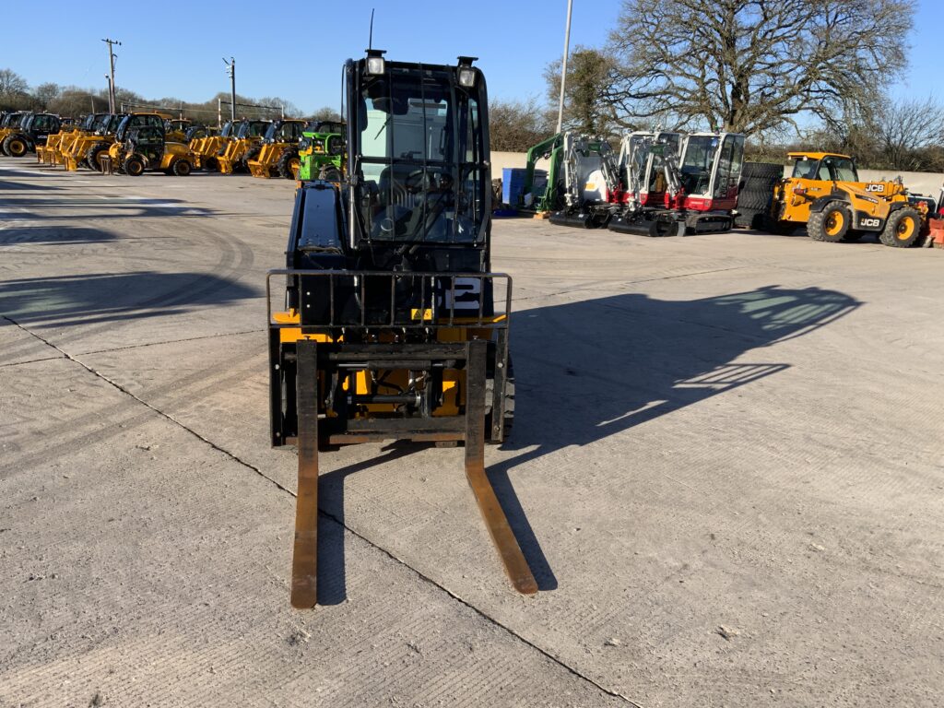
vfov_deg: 48.2
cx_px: 472
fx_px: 791
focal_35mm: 29
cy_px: 354
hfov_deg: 61.7
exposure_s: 1/1342
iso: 16
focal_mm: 3
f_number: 1.8
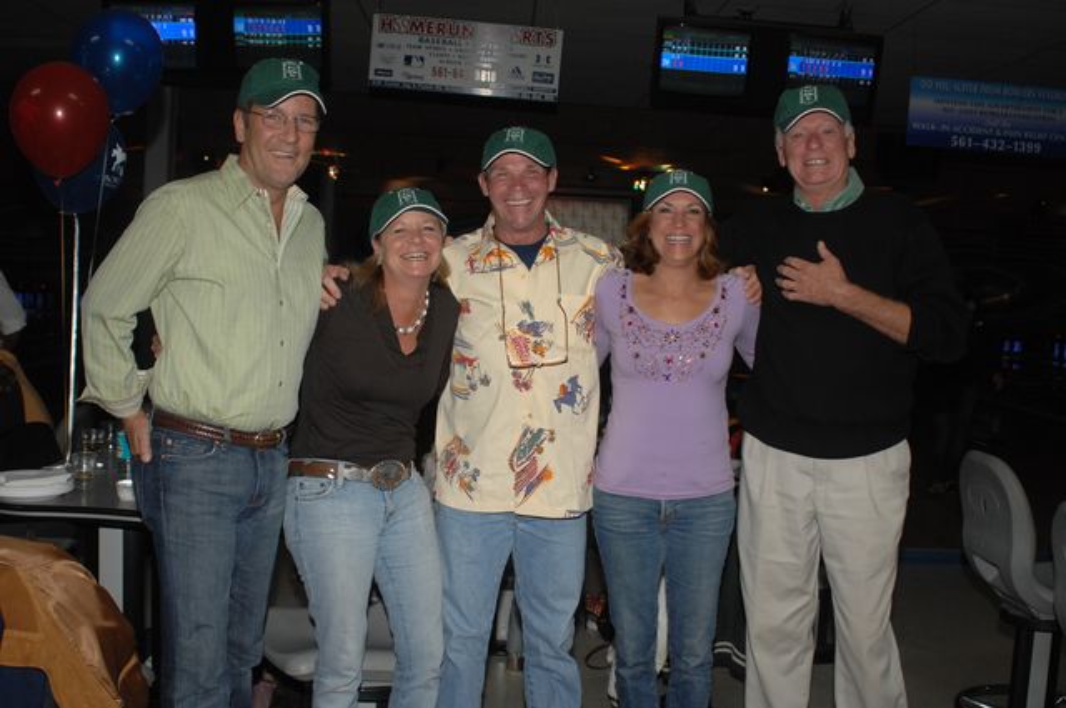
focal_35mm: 42
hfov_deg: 46.5
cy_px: 354
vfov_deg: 31.8
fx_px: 1242
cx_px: 533
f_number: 3.5
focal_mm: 28
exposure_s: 1/125
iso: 400
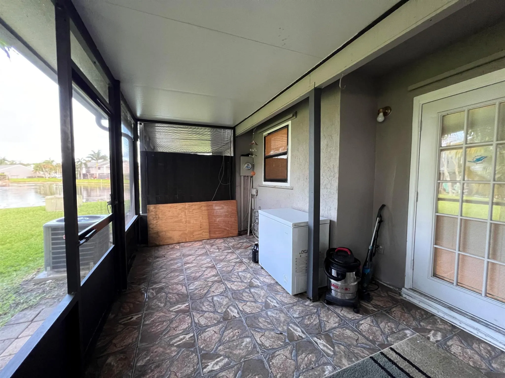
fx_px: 190
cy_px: 189
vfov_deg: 89.9
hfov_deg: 106.2
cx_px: 252
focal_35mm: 13
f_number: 1.8
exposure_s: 1/60
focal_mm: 1.57
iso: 500
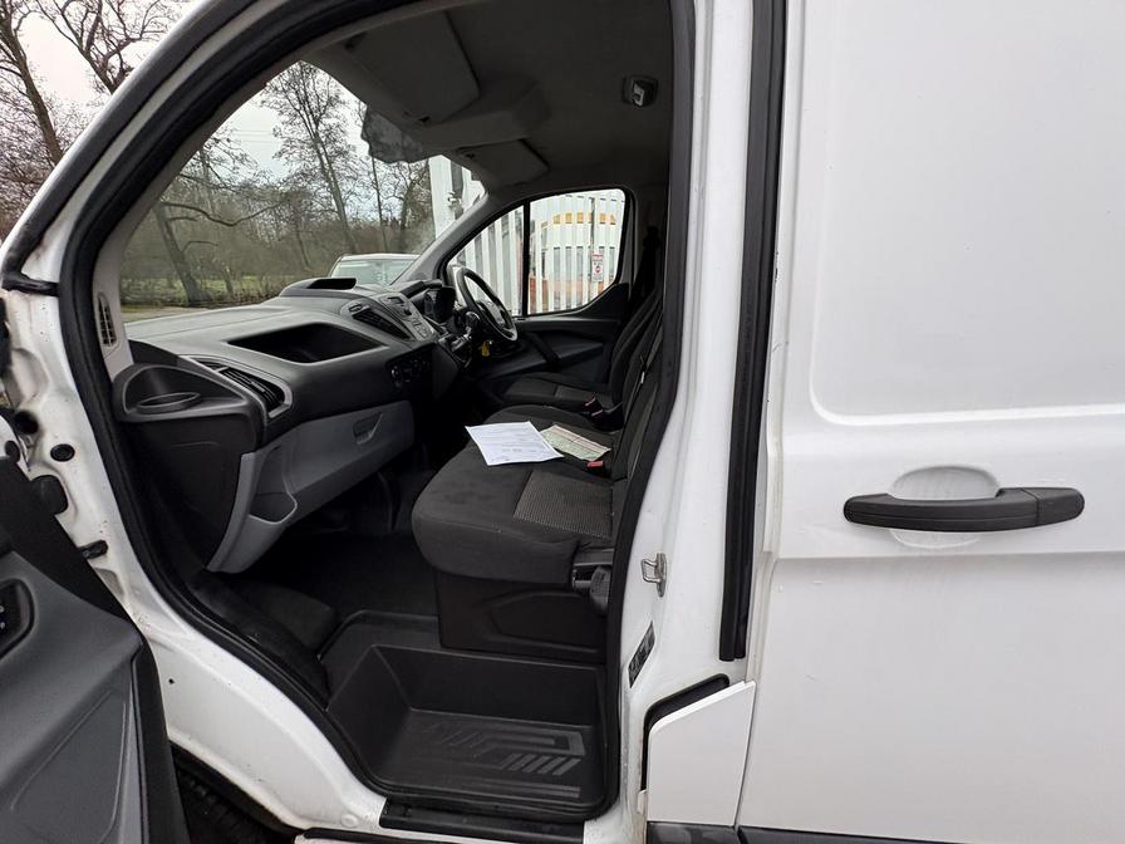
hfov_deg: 102.1
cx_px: 562
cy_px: 422
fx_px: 455
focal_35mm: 14
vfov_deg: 85.7
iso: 64
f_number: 2.2
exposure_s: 1/108
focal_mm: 2.22
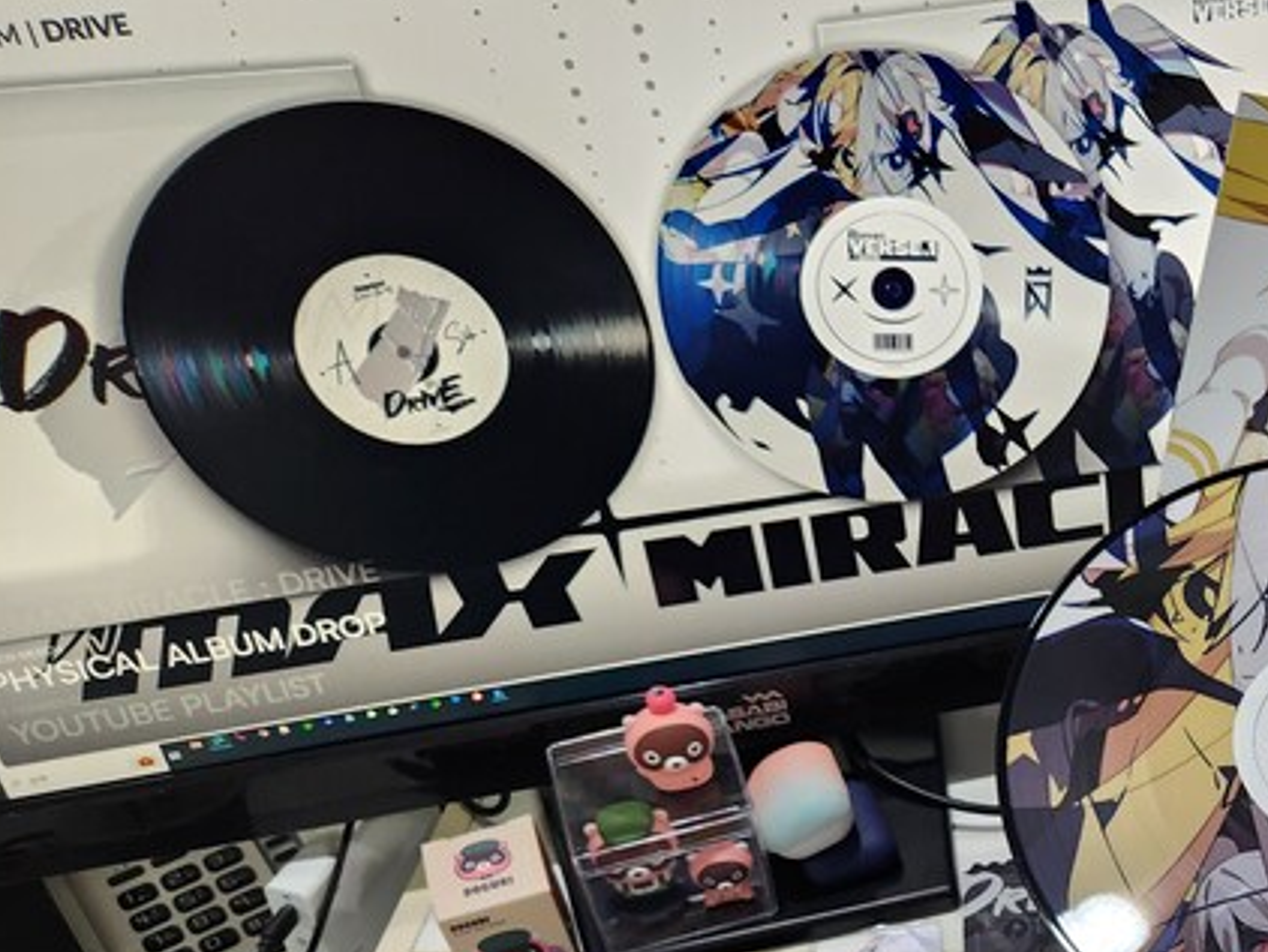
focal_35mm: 49
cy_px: 845
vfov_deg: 28.6
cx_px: 1238
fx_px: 1796
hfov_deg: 35.5
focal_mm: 5.4
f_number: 1.8
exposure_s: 1/120
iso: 160
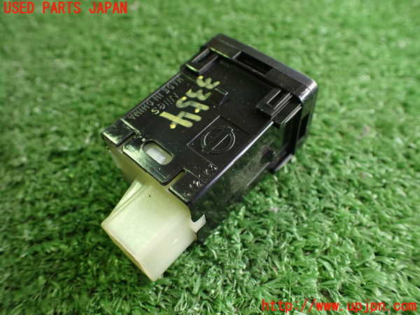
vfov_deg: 46.8
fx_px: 364
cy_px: 158
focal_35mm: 30
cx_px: 210
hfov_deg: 60.0
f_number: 2.3
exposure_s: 1/100
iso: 800
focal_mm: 5.4
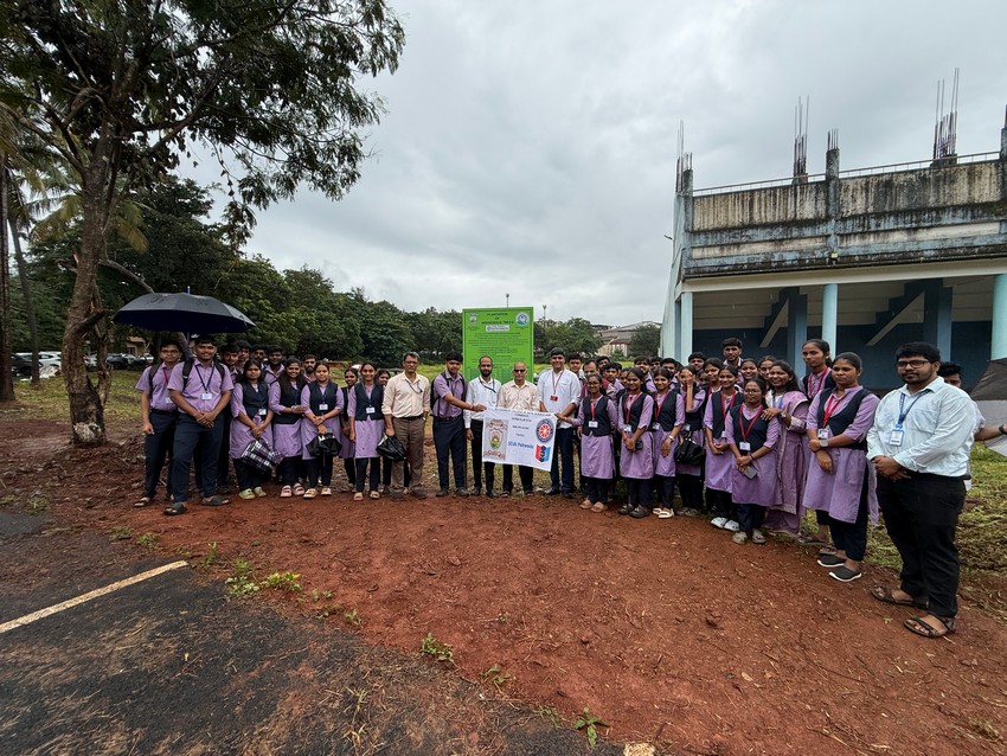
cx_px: 504
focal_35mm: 14
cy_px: 378
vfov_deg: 85.7
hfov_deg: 102.0
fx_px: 407
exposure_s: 1/458
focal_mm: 2.22
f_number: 2.2
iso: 50
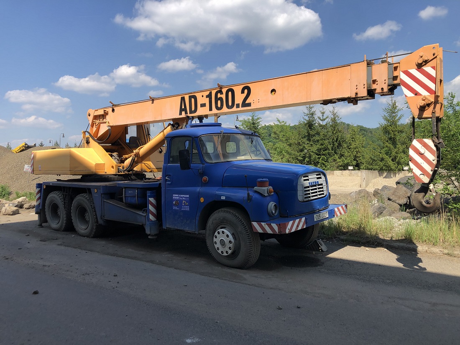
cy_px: 172
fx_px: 372
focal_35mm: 28
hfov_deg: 63.4
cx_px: 230
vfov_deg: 49.7
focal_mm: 3.99
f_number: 1.8
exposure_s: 1/1499
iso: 20
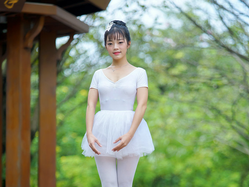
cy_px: 121
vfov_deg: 6.8
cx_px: 124
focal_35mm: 217
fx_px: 1560
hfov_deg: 9.1
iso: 200
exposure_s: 1/1000
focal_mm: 150
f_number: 2.8
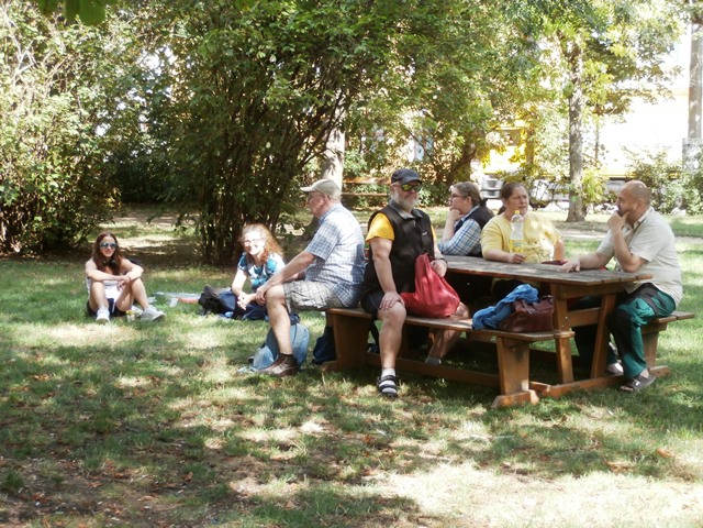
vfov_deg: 21.6
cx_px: 352
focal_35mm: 68
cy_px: 264
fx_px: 1381
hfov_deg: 28.6
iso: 100
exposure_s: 1/80
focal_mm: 12.1
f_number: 4.7
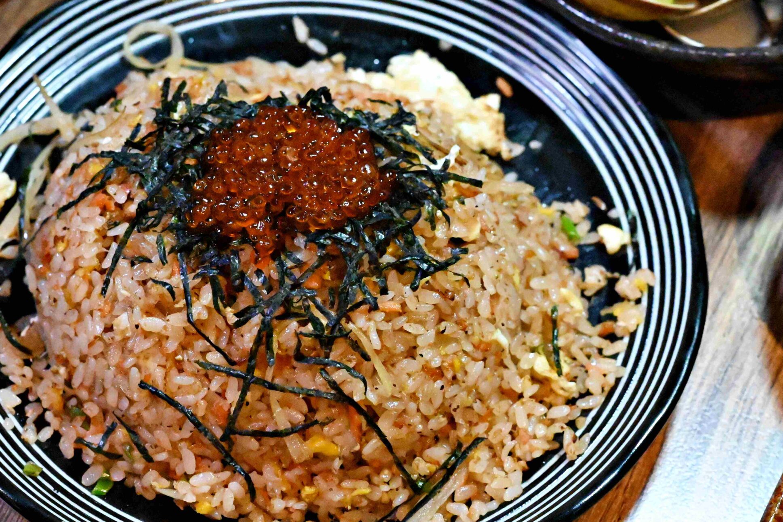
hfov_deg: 20.6
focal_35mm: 99
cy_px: 285
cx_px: 343
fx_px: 2153
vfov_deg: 13.8
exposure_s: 1/400
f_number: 5.6
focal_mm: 50
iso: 22800
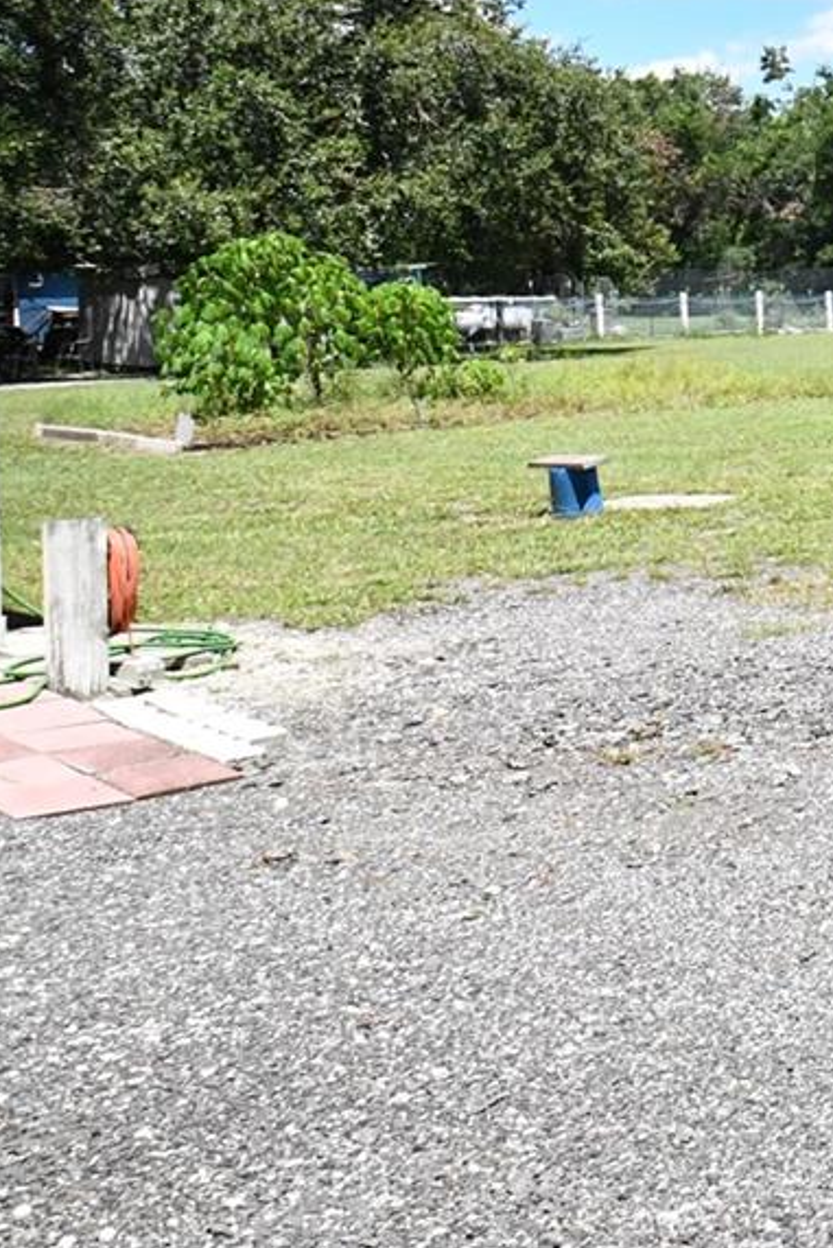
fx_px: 1457
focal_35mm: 42
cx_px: 1635
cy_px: 334
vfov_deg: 45.0
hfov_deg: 19.5
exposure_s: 1/8000
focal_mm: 10
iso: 2500
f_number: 6.3
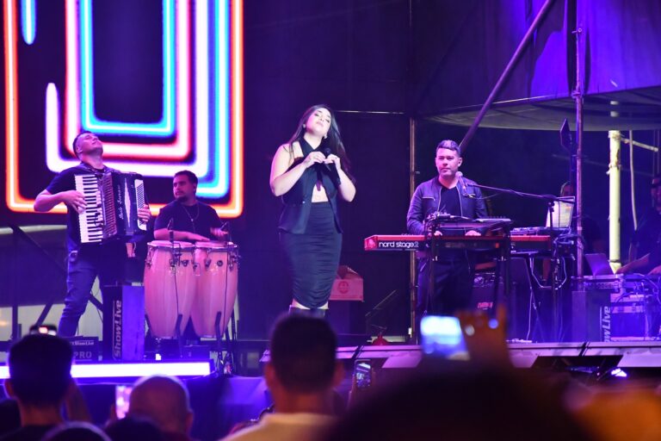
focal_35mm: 210
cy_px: 220
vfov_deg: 6.5
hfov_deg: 9.8
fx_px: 3856
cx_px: 330
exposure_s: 1/60
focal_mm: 140
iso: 4000
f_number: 5.6
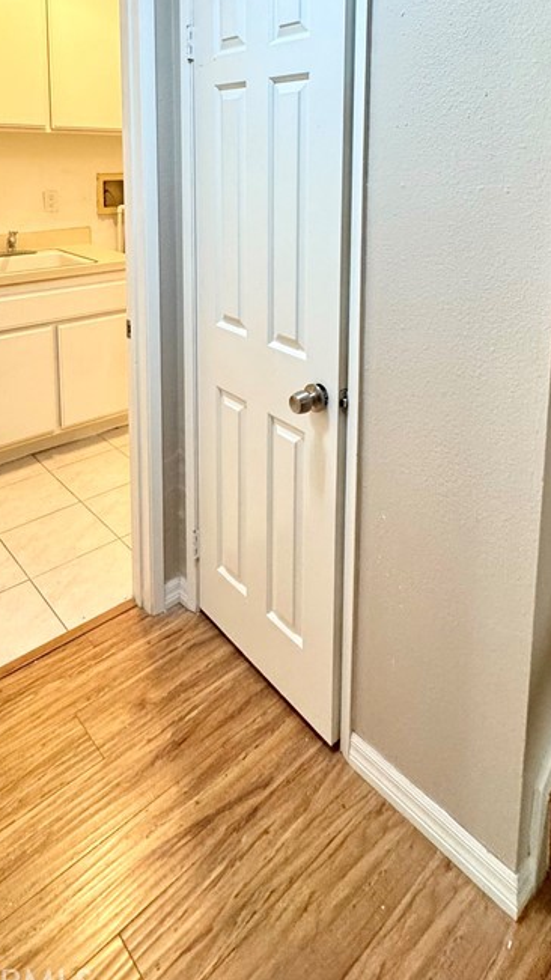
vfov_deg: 70.6
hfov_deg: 47.6
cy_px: 233
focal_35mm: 24
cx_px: 291
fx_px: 624
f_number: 2.2
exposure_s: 1/120
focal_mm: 2.22
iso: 250
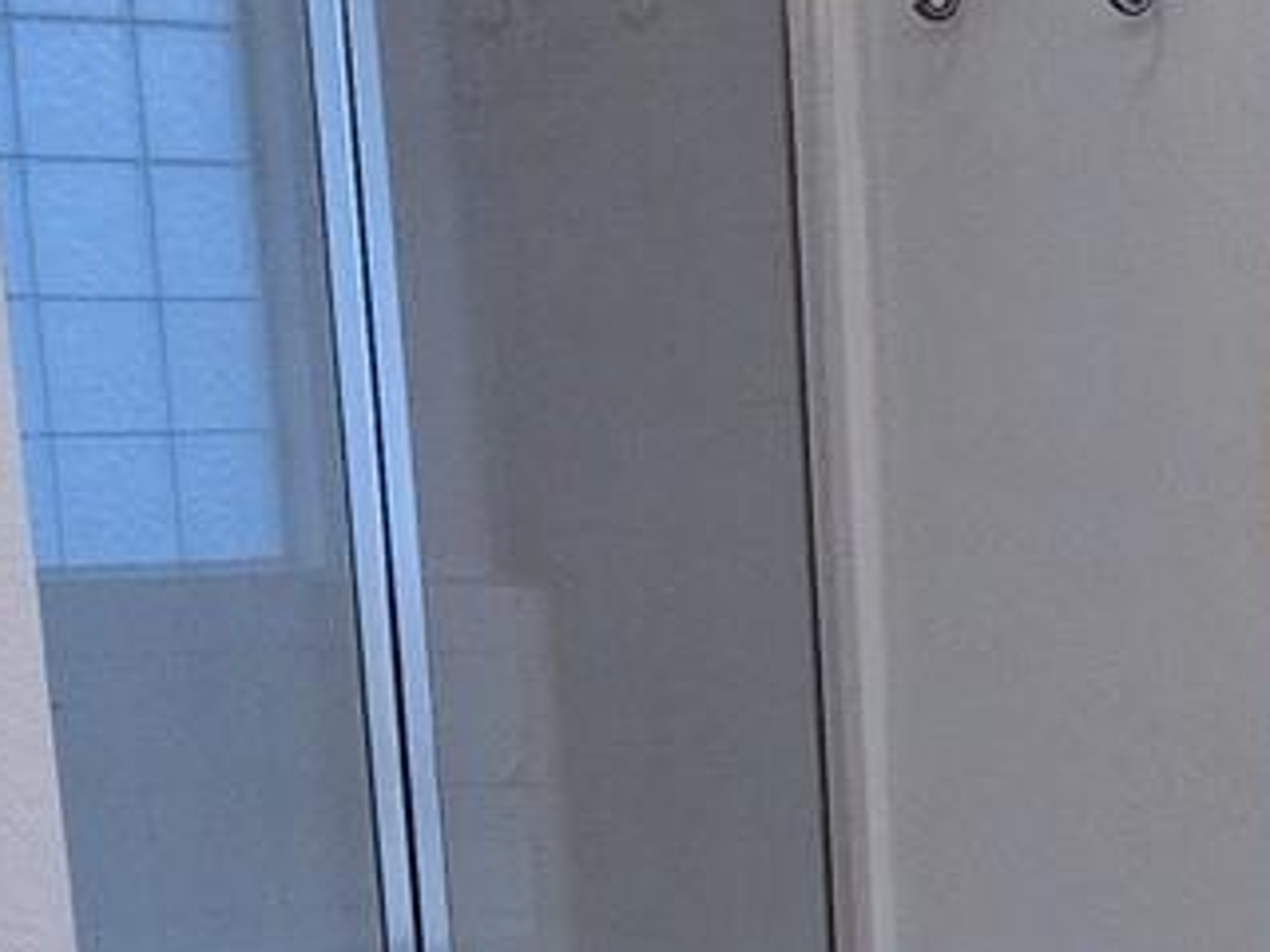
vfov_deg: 11.9
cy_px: 1666
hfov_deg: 16.0
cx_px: 1754
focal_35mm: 115
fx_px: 4219
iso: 200
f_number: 1.8
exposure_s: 1/120
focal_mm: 6.4
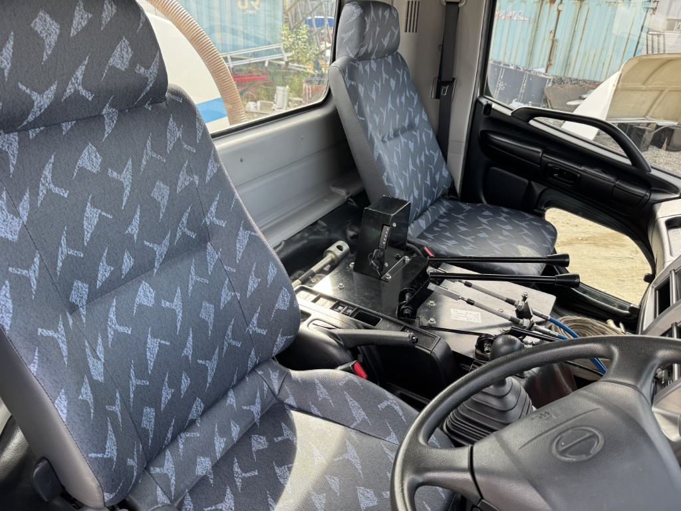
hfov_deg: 71.6
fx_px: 472
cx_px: 340
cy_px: 256
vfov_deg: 56.8
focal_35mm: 24
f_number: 1.78
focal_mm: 6.76
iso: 80
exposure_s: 1/246
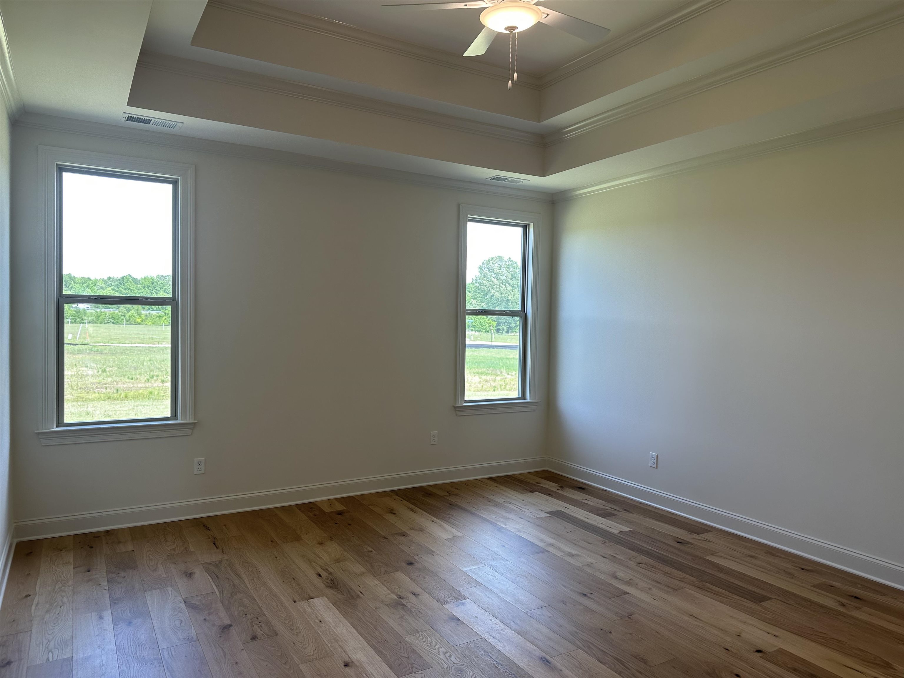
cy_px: 339
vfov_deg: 56.8
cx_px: 452
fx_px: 627
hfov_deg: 71.6
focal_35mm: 24
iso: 64
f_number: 1.78
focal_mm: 6.86
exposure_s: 1/146
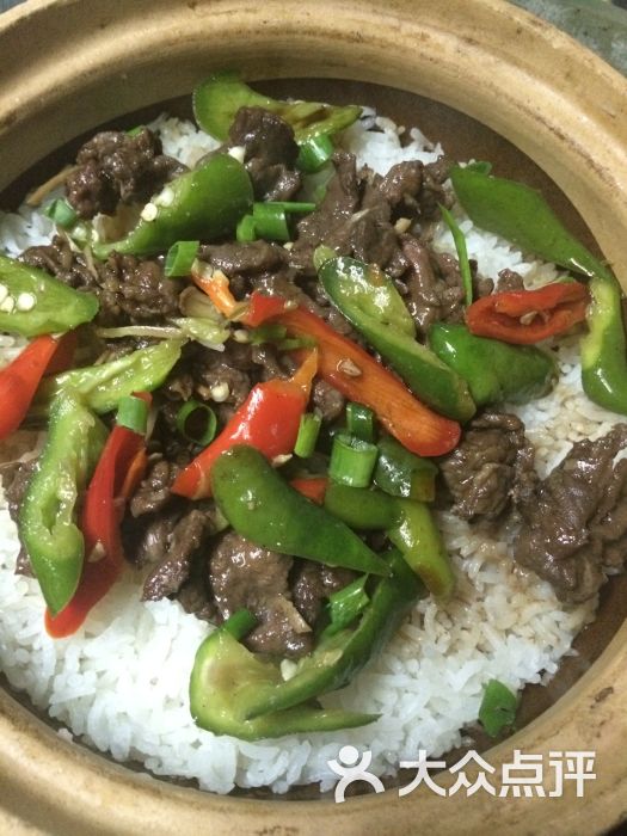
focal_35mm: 30
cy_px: 418
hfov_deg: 46.8
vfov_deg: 60.0
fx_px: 725
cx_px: 314
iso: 640
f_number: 2.2
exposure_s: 1/15
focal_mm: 4.12
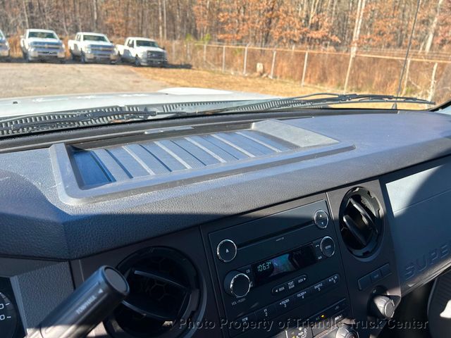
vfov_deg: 53.1
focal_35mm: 26
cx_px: 226
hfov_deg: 67.3
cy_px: 169
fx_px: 339
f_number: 1.5
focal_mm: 5.7
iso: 50
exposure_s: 1/628
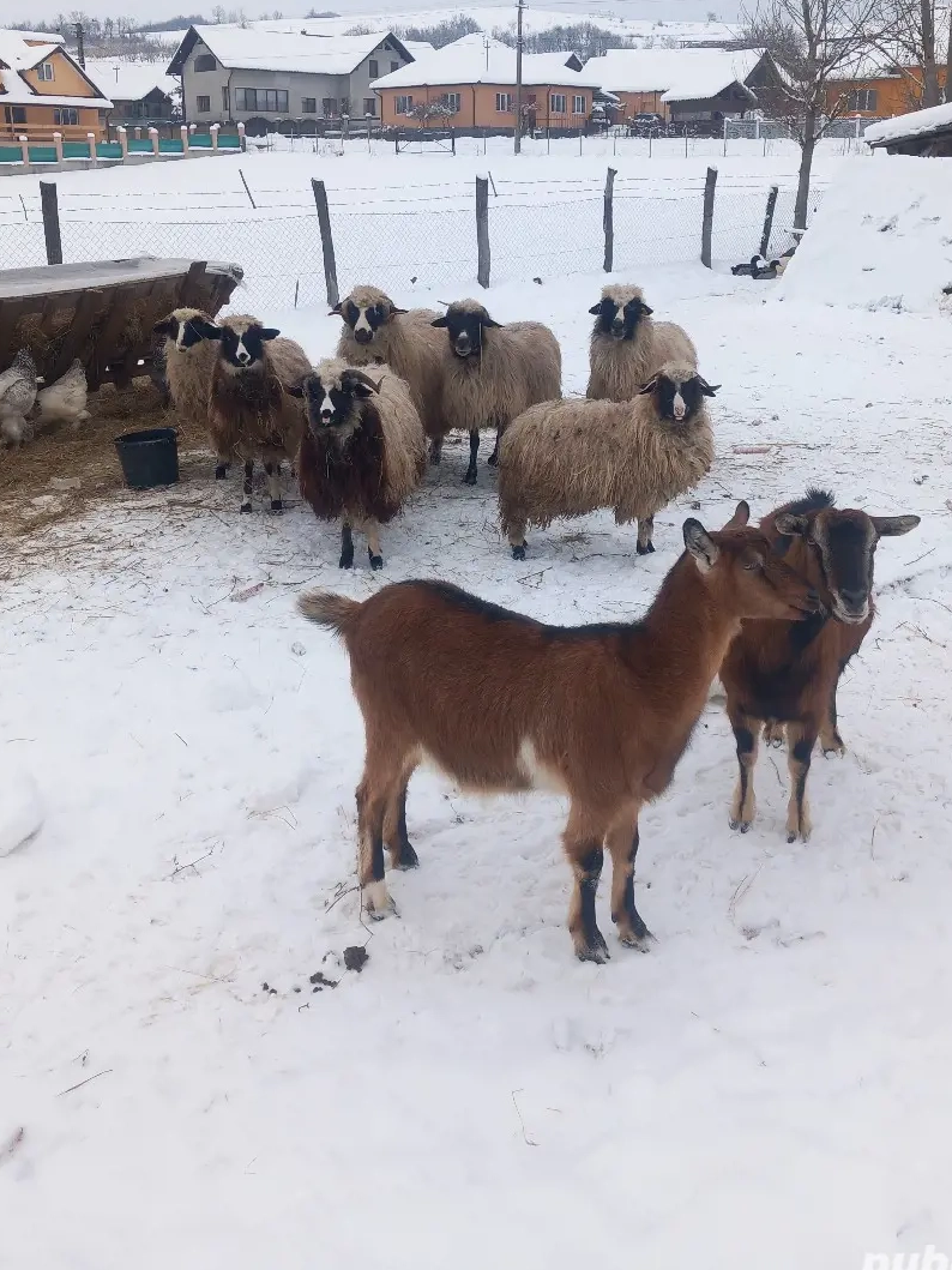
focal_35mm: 34
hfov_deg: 41.8
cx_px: 512
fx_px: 1247
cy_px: 497
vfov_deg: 53.5
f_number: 1.8
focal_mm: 4
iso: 20
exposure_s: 1/333
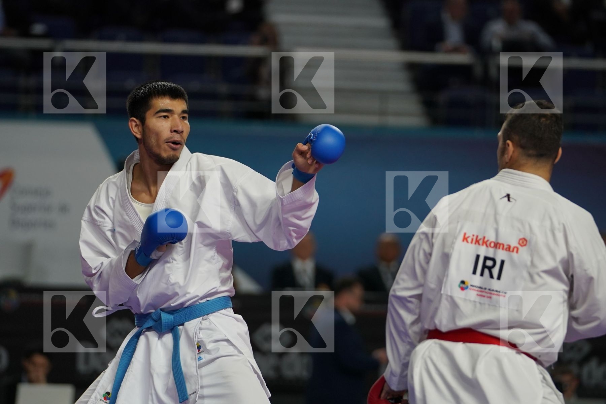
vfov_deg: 5.3
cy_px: 202
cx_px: 303
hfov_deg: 8.0
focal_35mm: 259
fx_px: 4359
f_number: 2.8
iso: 1000
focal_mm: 173
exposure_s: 1/1000
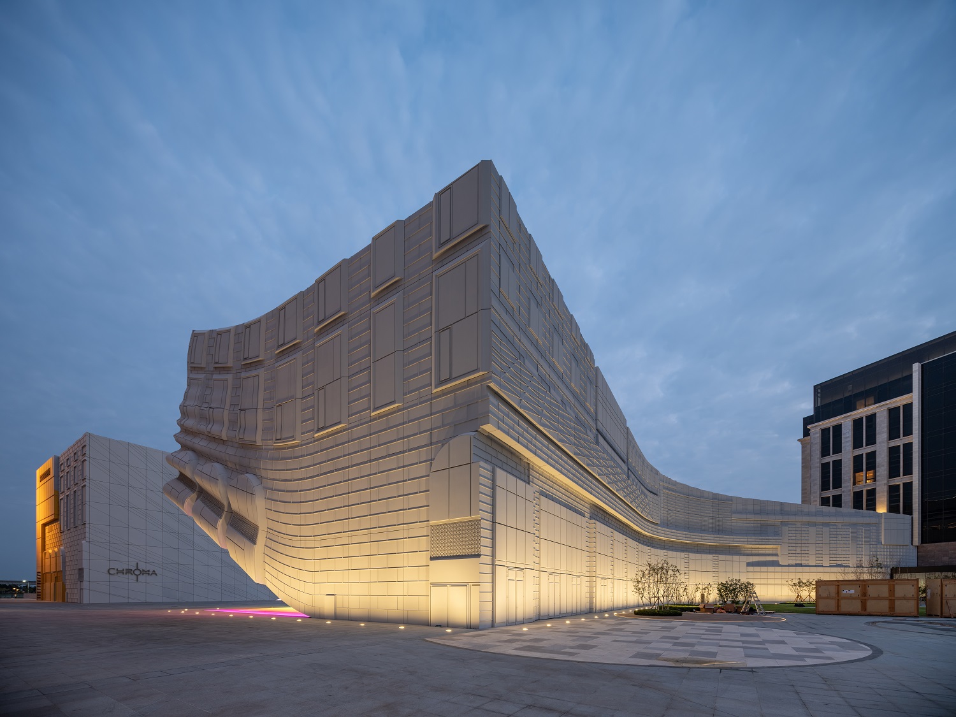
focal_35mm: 19
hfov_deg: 84.7
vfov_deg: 68.7
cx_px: 478
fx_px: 525
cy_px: 358
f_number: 8
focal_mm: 24
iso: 200
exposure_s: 1
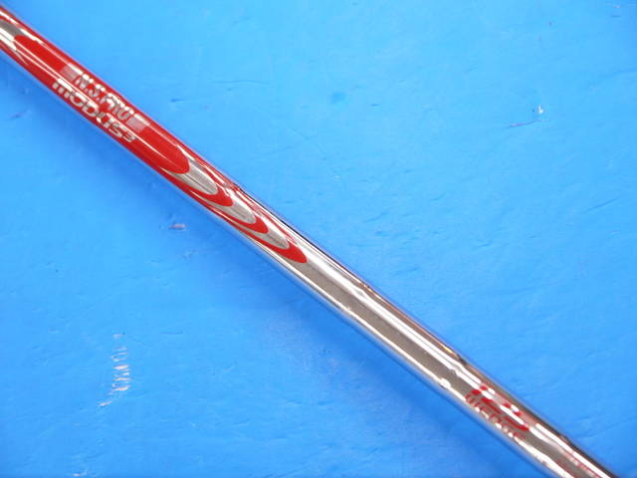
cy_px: 239
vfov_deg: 17.6
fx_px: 1546
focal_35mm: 84
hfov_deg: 23.3
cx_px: 318
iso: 640
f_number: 5.6
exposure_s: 1/80
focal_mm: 42
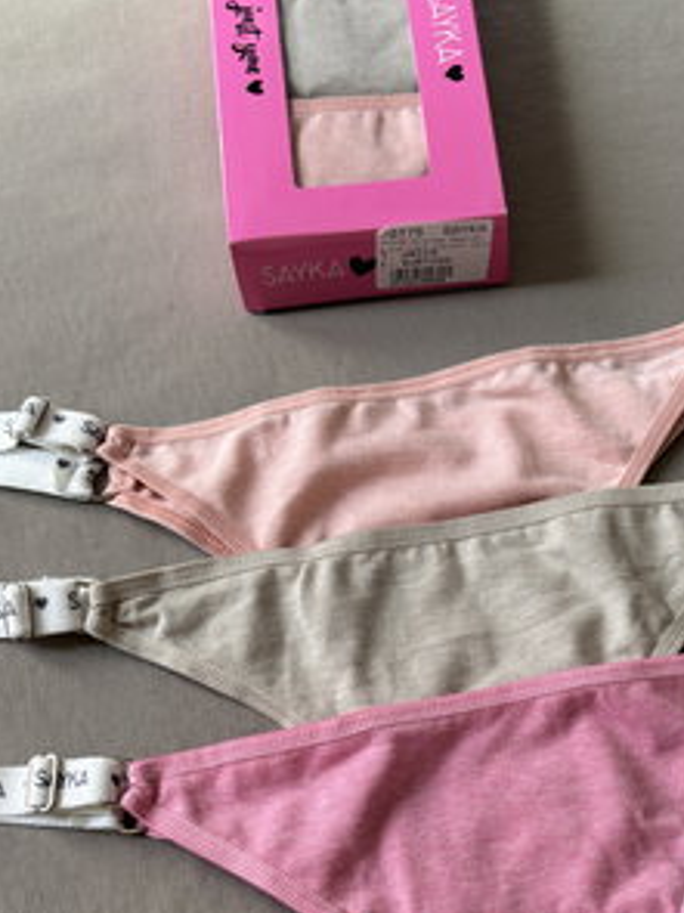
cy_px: 744
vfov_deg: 38.7
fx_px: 1239
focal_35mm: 47
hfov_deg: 30.7
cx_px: 446
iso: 40
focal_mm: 5.96
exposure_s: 1/121
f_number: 1.6
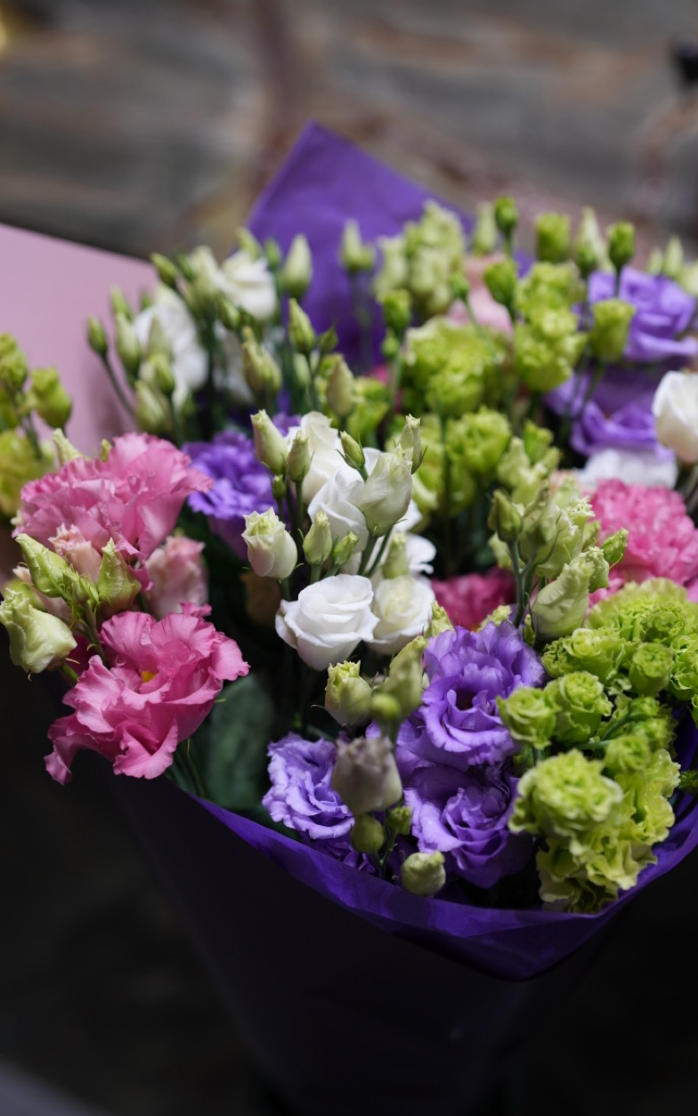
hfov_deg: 24.9
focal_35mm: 52
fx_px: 1582
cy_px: 550
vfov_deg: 38.9
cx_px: 357
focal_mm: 50
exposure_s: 1/50
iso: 125
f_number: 2.8
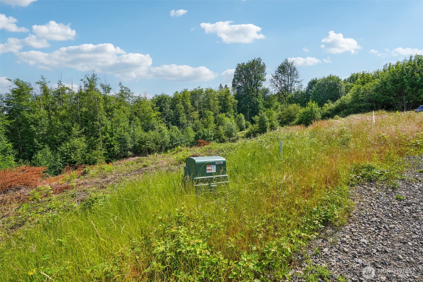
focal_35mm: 16
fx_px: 188
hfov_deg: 96.7
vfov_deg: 73.7
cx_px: 212
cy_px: 141
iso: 400
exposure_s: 1/640
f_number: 8
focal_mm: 16
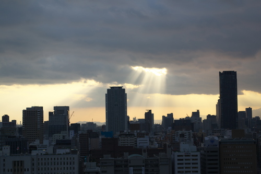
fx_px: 598
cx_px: 130
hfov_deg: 24.6
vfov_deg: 16.5
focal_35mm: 82
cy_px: 87
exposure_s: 1/200
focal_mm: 55
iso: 100
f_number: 6.3
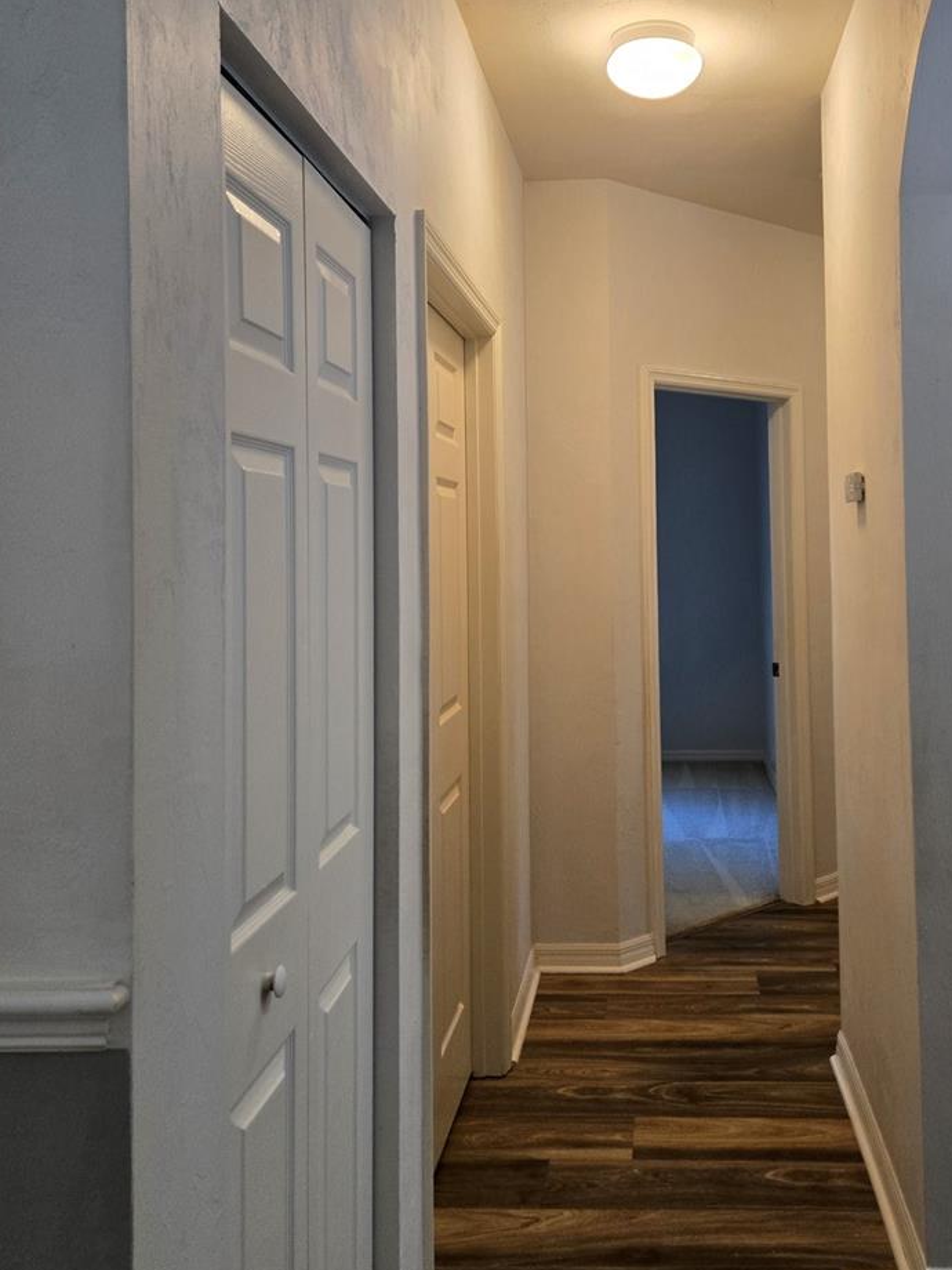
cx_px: 610
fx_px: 1100
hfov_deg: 46.3
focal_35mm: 30
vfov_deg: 59.5
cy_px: 518
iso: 200
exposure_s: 1/120
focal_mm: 5.4
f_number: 1.8
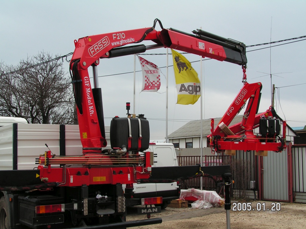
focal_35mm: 47
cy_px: 114
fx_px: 415
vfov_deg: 30.9
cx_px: 153
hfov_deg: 40.4
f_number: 4.5
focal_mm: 7.8
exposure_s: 1/50
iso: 50
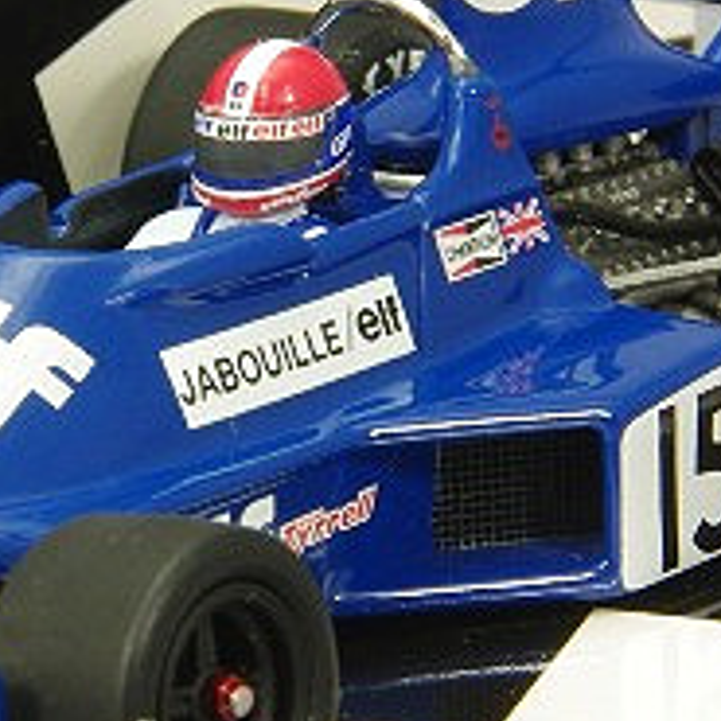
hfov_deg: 5.3
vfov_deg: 5.3
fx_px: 7776
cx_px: 152
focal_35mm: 330
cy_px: 325
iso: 400
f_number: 32
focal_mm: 75
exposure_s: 1
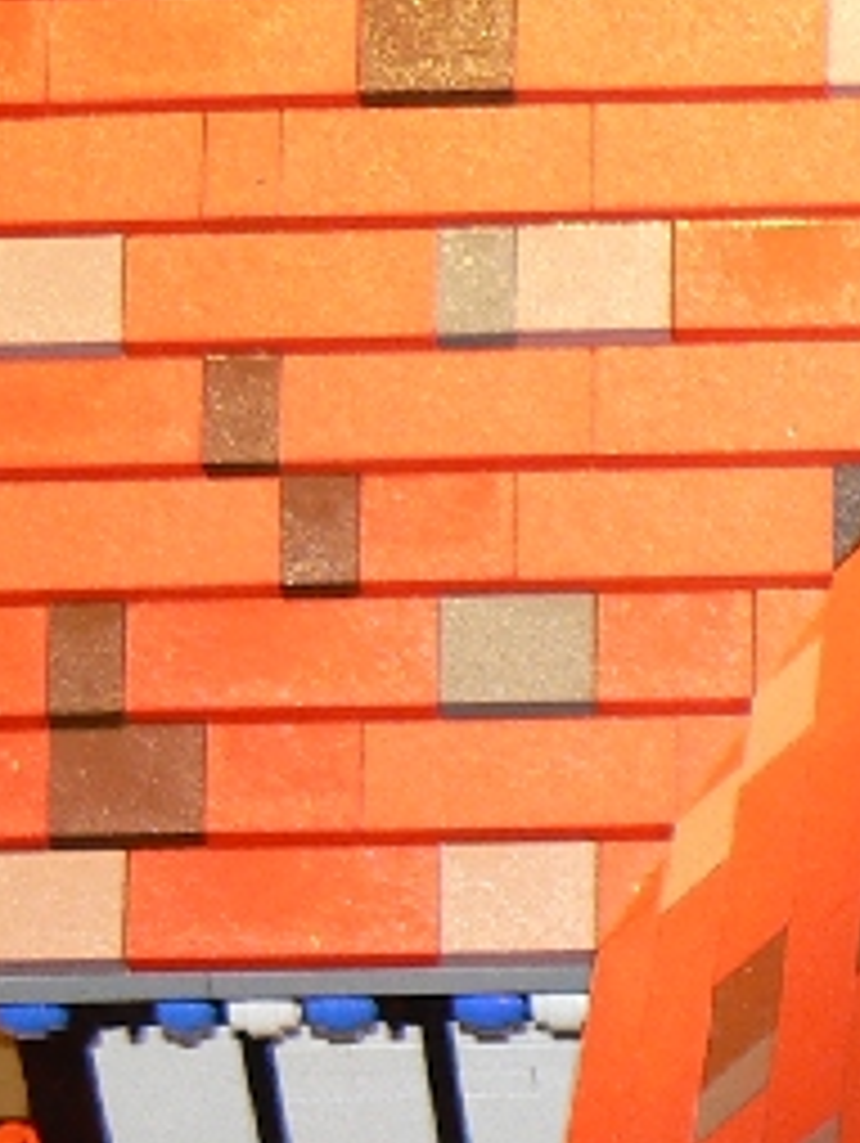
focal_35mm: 145
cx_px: 1454
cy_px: 1076
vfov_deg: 13.5
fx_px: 4795
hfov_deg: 9.8
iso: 100
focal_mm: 6
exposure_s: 1/30
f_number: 2.8
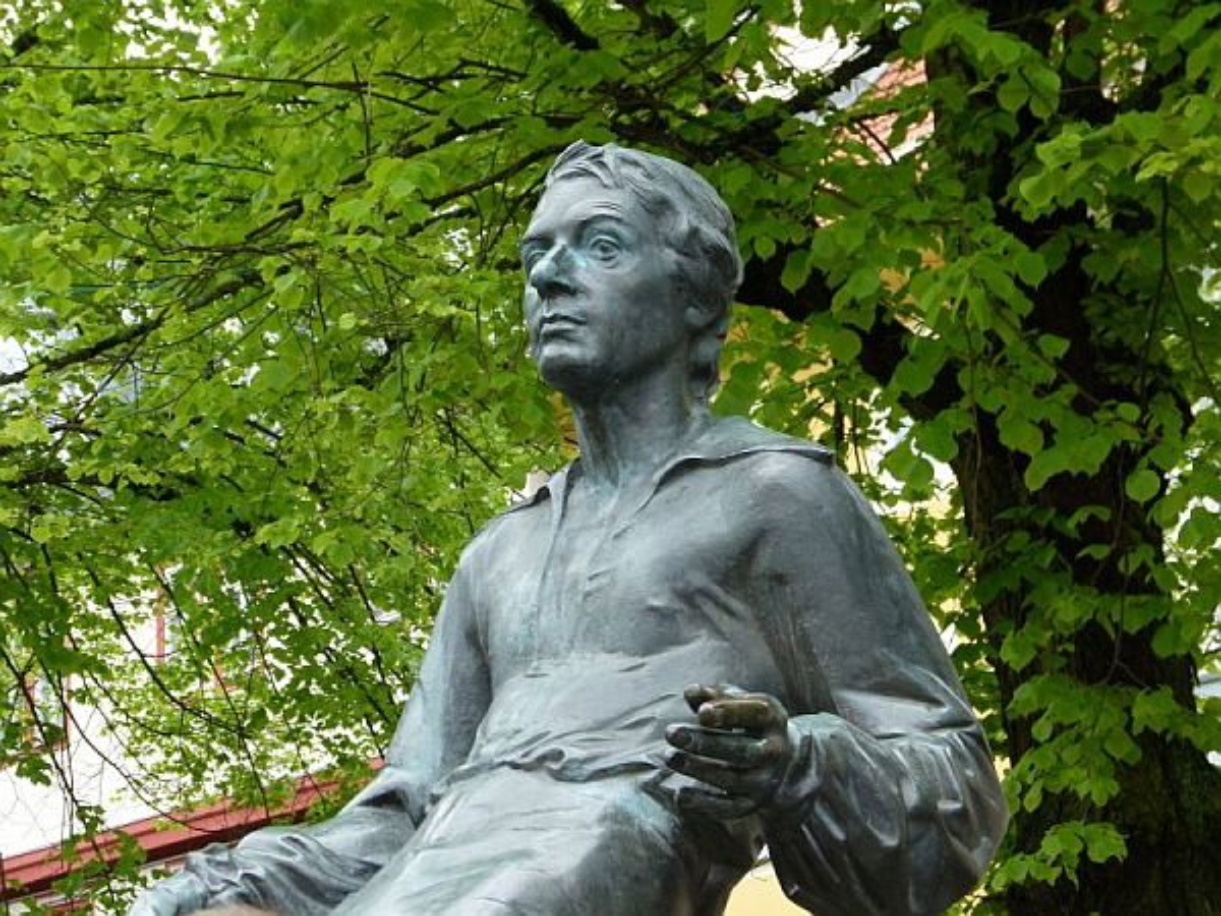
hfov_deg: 17.4
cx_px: 610
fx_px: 3986
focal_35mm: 113
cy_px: 458
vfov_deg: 13.1
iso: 100
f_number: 4
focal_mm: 20.4
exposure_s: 1/125
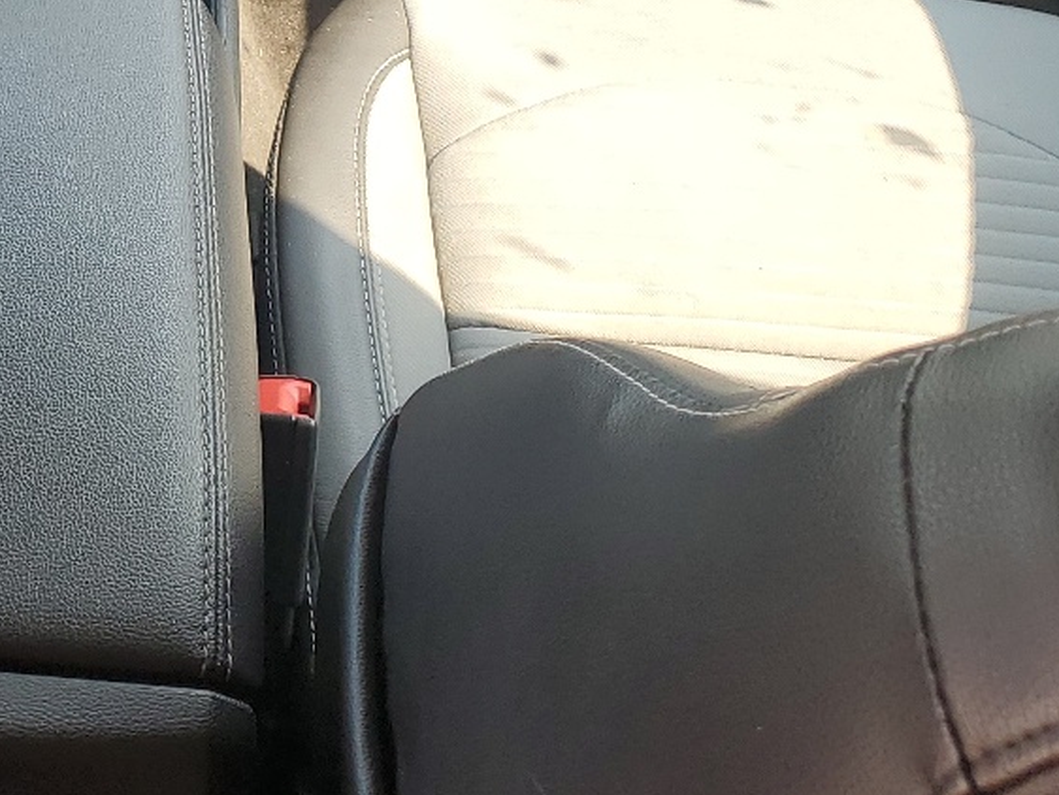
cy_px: -198
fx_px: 2265
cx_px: -139
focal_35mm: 74
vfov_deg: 18.7
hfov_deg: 24.4
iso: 50
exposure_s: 1/244
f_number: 1.5
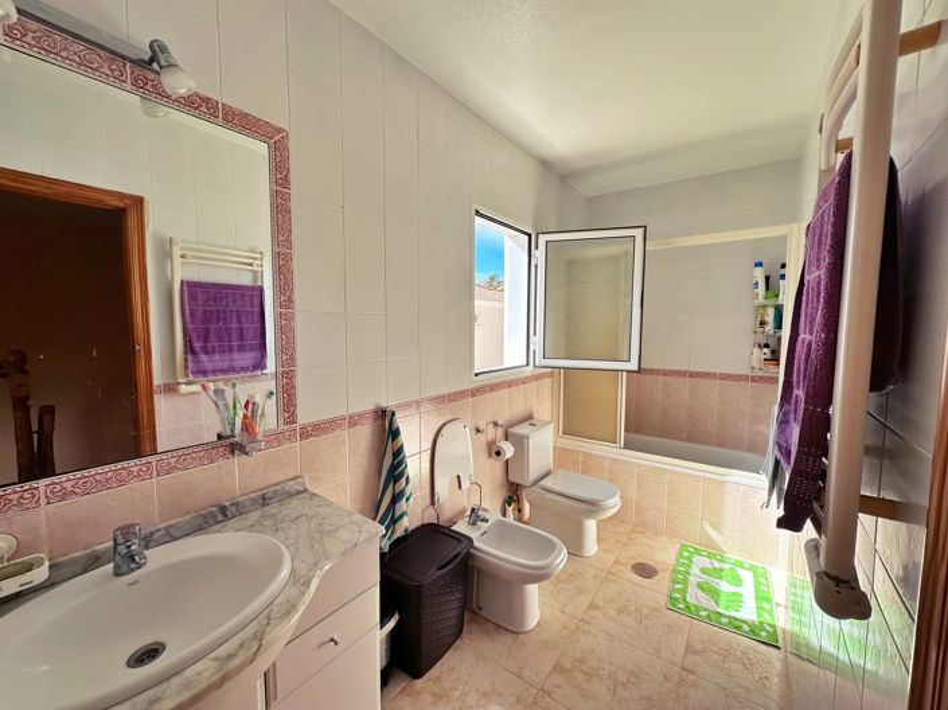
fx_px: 383
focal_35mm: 14
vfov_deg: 85.6
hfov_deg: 102.1
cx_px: 474
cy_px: 355
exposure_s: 1/384
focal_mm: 2.22
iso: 40
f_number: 2.2
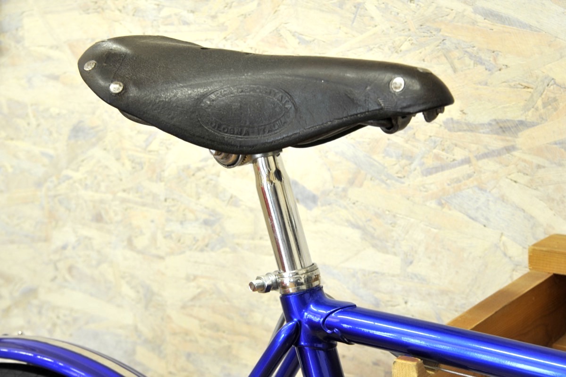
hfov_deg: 29.7
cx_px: 283
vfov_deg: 20.0
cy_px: 188
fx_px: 1068
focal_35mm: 68
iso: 800
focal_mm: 68
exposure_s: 1/3
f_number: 11
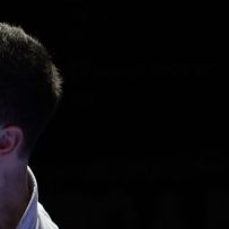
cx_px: -247
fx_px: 6871
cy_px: 500
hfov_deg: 1.9
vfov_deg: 1.9
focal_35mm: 918
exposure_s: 1/500
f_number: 2.8
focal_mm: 122
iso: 2000
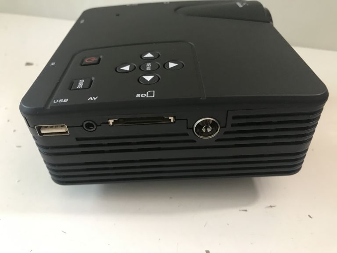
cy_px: 126
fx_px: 273
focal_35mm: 28
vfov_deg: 49.8
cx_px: 168
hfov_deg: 63.4
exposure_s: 1/11
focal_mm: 3.99
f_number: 1.8
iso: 100
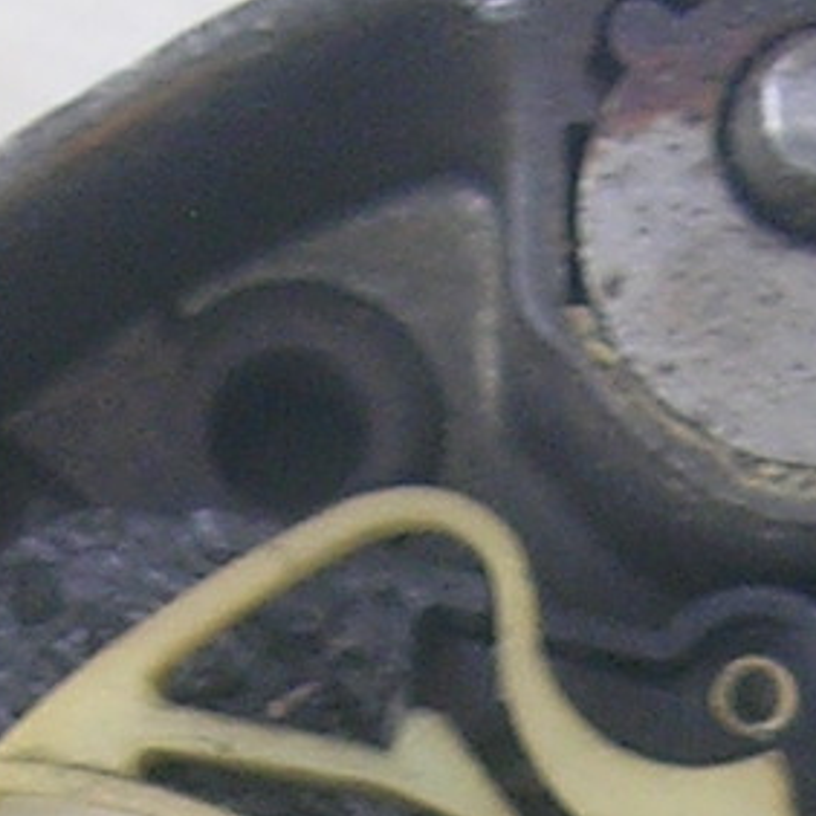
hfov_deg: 7.2
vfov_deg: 7.0
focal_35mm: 244
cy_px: 1311
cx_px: 564
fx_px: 6507
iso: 50
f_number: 2.8
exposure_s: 1/76.4
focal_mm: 5.8
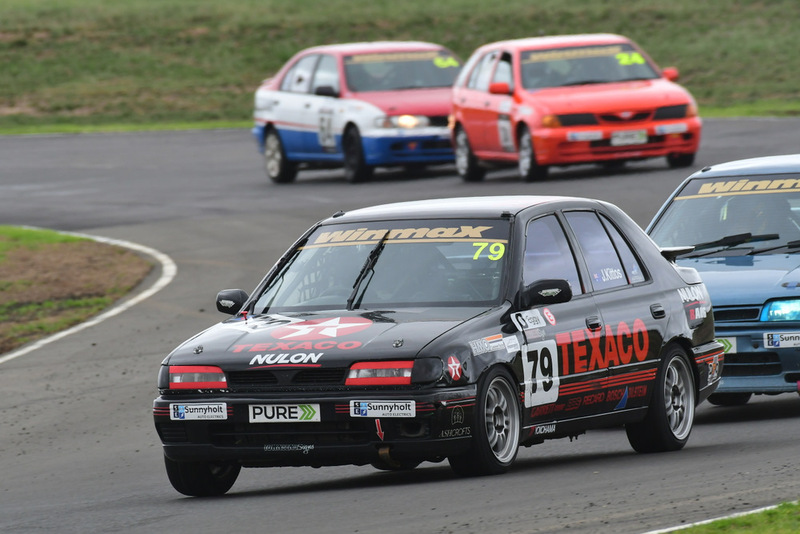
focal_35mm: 750
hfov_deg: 2.7
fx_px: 16672
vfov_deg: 1.8
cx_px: 400
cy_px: 267
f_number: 10
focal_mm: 500
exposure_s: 1/640
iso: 640
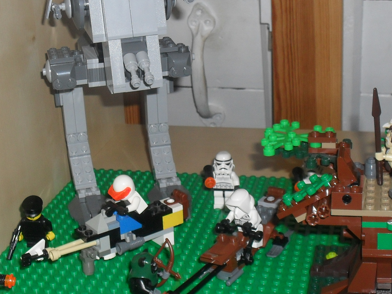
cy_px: 141
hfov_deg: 29.0
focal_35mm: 67
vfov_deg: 21.9
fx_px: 759
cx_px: 194
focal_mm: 7.5
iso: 200
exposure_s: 1/45
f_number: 3.6
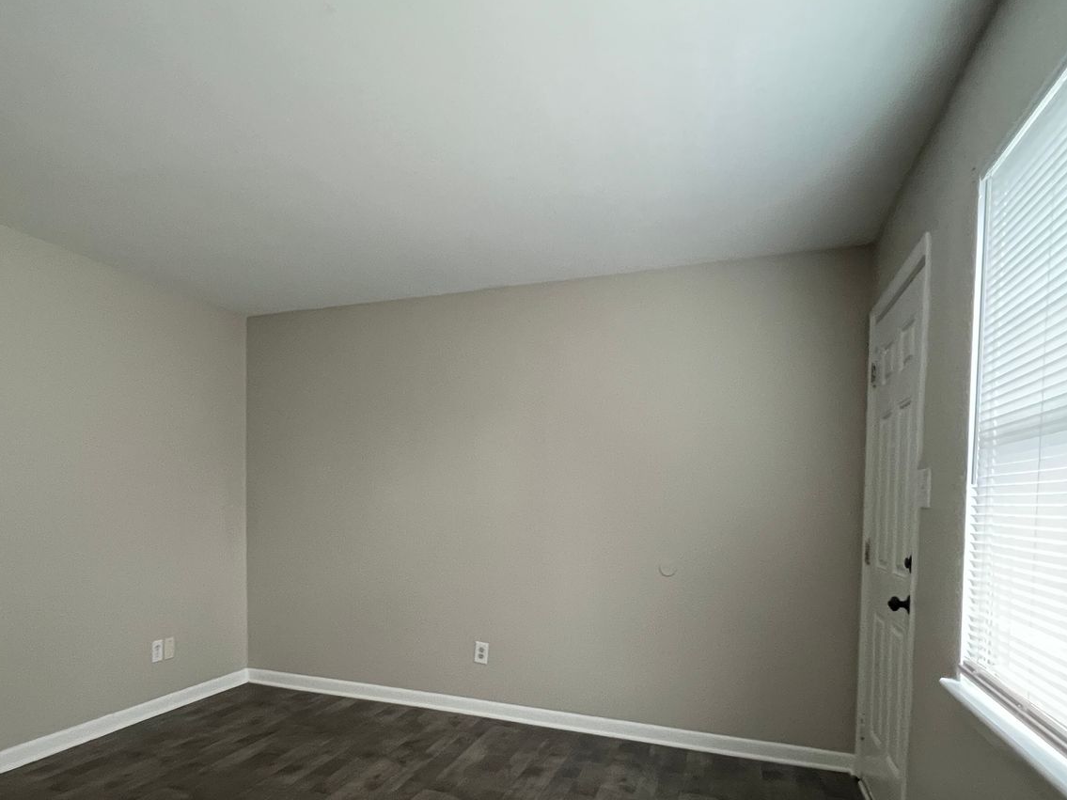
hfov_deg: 75.0
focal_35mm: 22
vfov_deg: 59.6
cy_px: 537
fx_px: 678
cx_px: 399
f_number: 1.8
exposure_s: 1/60
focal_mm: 1.57
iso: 800
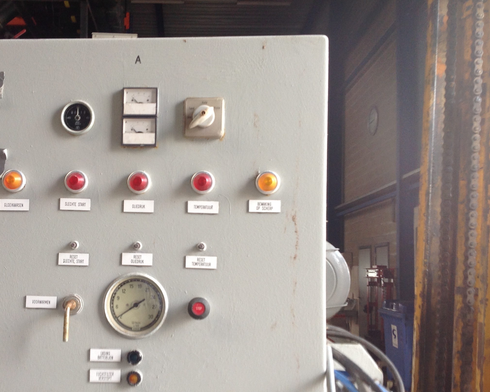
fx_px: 638
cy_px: 232
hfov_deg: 41.6
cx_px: 175
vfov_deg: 34.1
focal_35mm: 44
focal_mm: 4.28
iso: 64
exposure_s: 1/30
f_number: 2.4
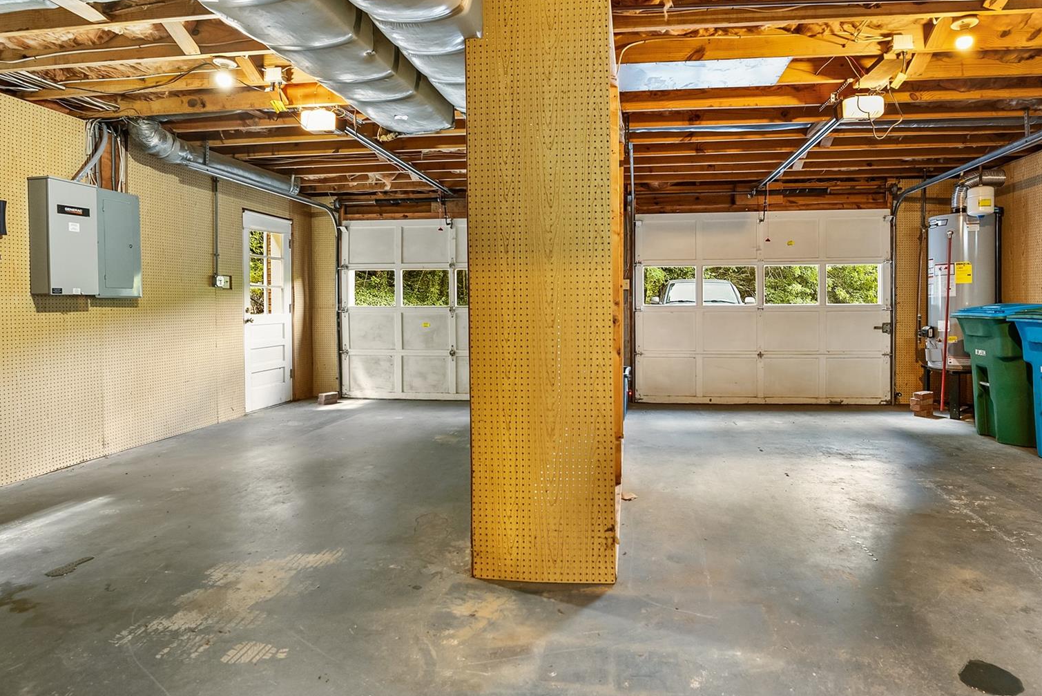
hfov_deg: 86.7
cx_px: 563
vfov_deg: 64.4
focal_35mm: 19
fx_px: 550
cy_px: 311
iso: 1600
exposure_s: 1/15
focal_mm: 14
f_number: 4.5
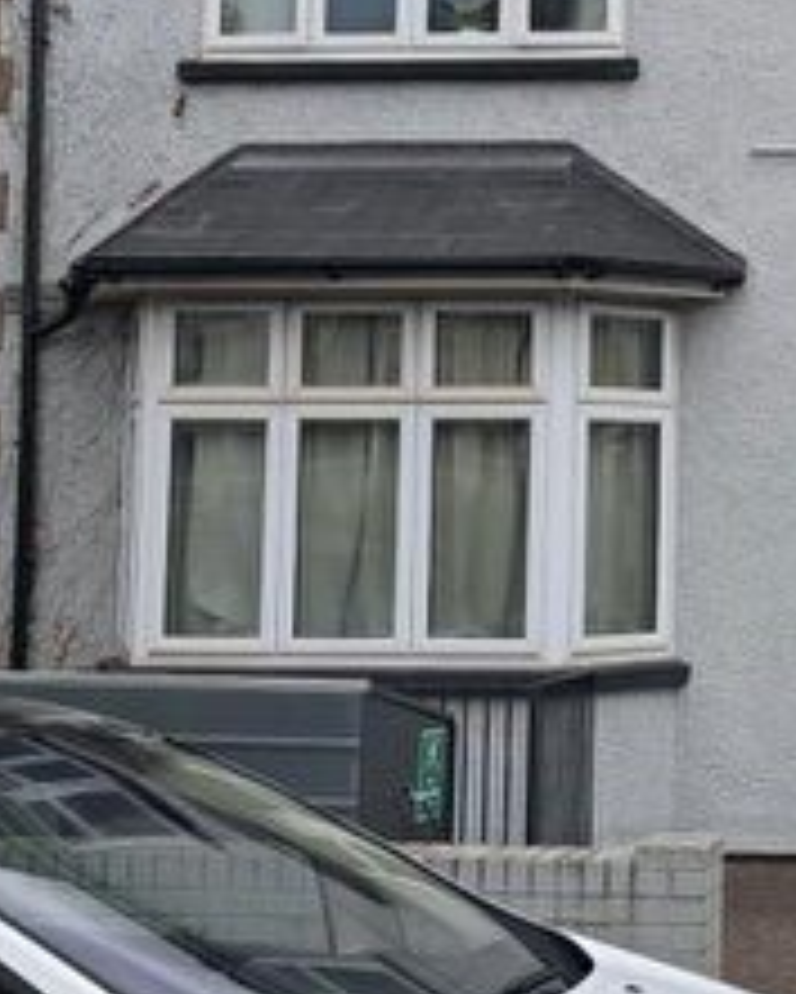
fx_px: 2178
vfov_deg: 25.6
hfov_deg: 18.9
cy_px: 362
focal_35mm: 74
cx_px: 1086
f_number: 1.68
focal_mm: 6.9
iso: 18
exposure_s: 1/903
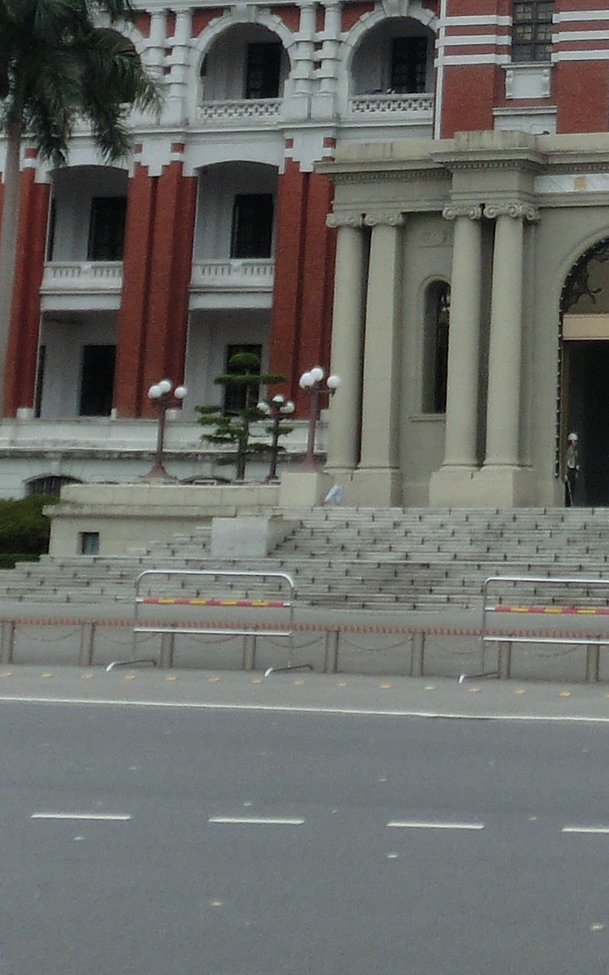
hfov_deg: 12.6
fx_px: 2630
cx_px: 890
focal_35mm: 99
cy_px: -99
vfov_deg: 20.1
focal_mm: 5
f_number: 8.8
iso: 100
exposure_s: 1/250
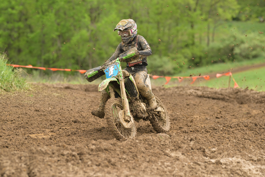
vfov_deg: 10.2
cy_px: 88
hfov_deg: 15.2
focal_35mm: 135
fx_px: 994
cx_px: 132
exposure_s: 1/2500
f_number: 2.8
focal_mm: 135
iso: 400
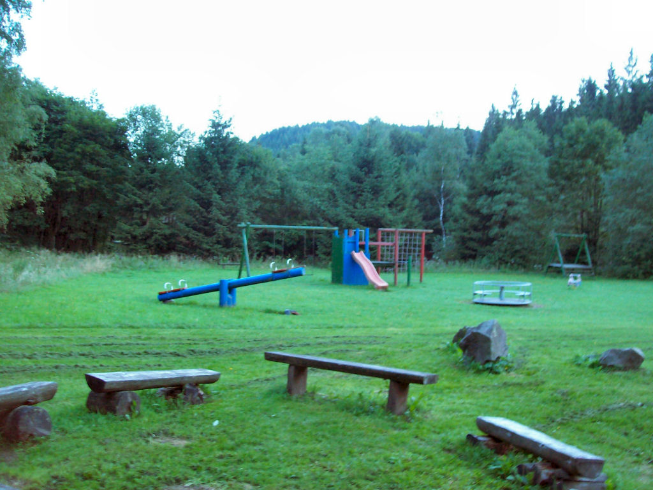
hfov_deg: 51.4
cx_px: 326
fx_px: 679
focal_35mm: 36
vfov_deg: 39.7
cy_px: 245
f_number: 2.7
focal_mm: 6
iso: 160
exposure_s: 1/8.42
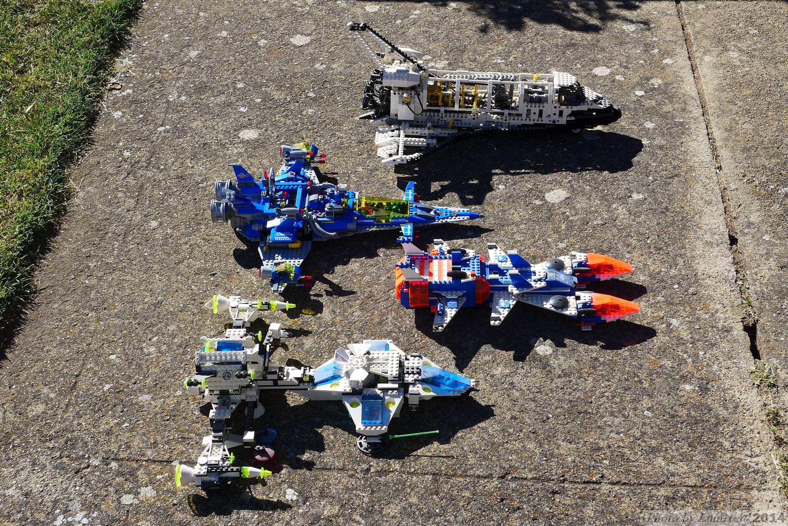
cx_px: 394
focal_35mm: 65
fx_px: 1423
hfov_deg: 30.9
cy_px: 263
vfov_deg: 20.9
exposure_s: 1/500
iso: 80
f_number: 4.5
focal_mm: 12.8
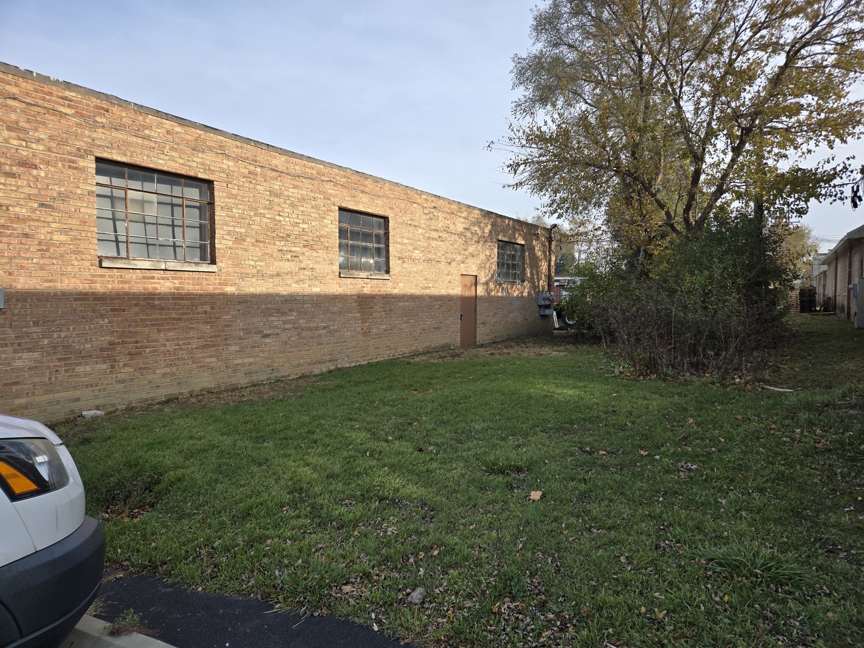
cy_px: 324
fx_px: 574
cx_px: 432
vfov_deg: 58.9
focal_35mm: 23
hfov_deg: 73.9
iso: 80
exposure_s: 1/2921
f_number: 1.8
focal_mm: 5.4
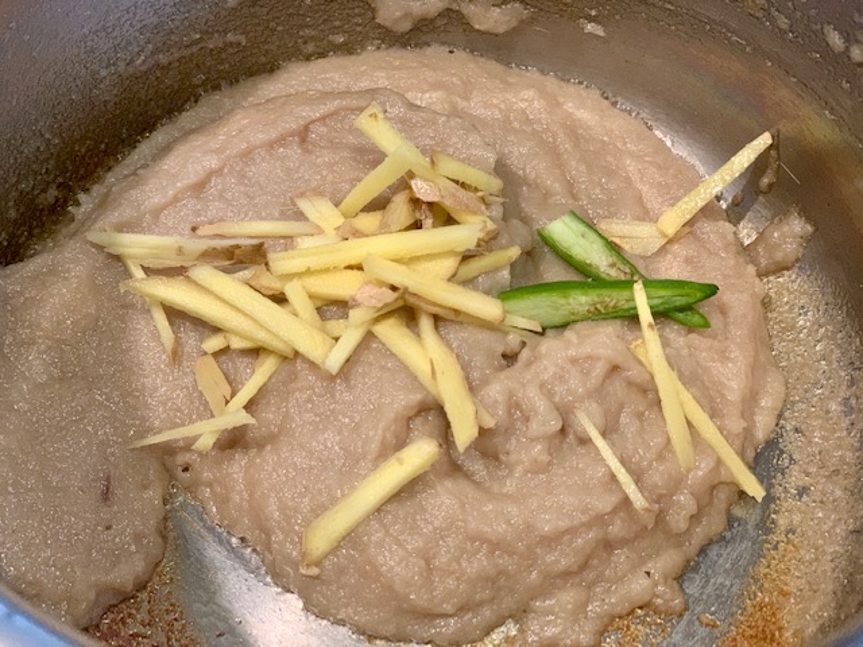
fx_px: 1296
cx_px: 432
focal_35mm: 52
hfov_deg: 36.8
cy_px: 324
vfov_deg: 28.0
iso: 320
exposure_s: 1/50
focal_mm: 6
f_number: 2.4
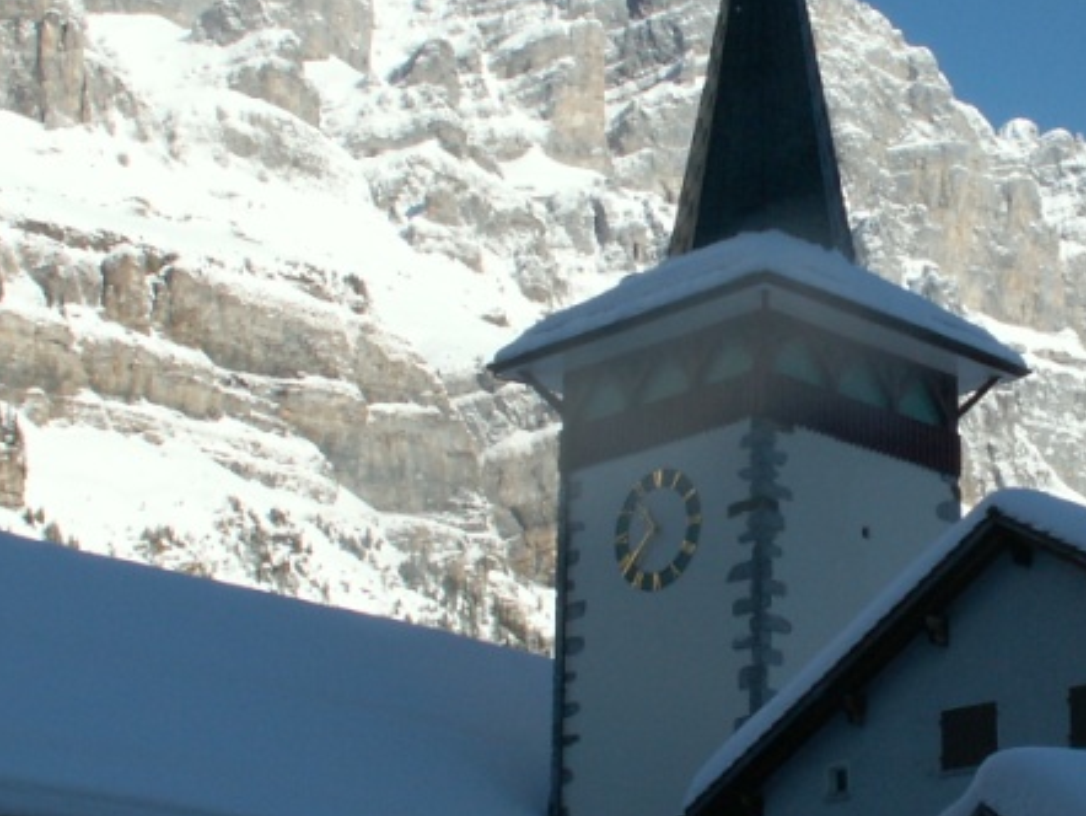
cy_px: 383
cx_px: 919
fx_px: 2543
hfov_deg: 23.6
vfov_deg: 18.2
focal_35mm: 81
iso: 50
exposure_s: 1/200
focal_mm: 5.86
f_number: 7.1
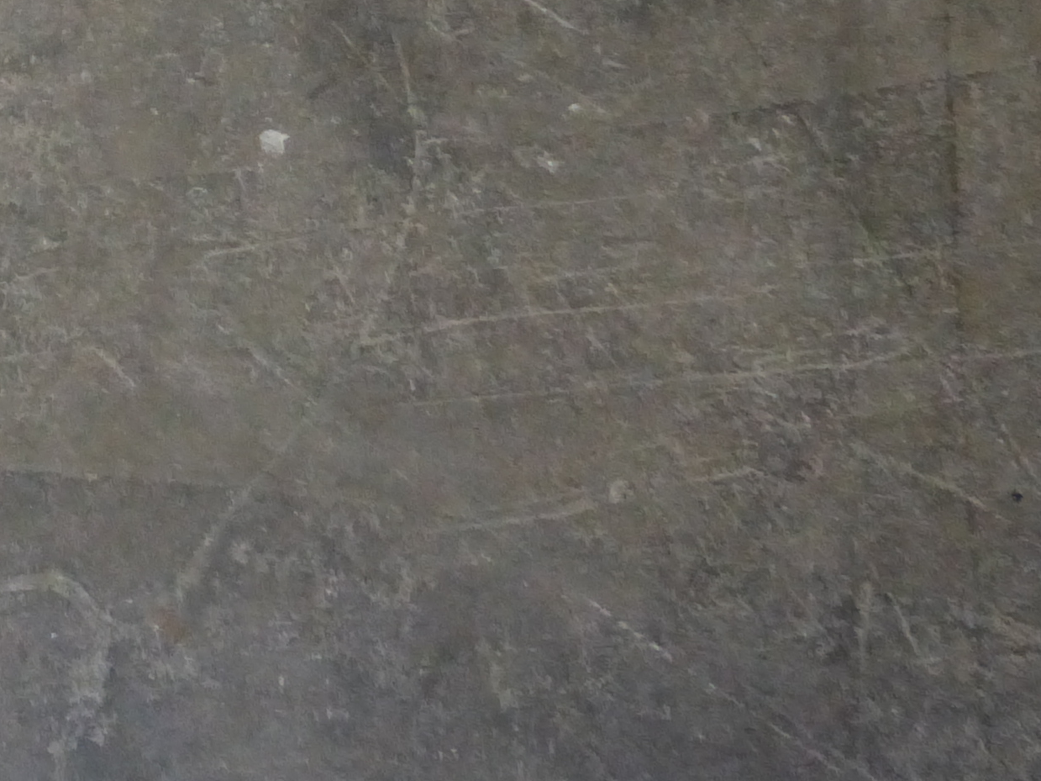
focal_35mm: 93
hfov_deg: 19.0
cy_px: -604
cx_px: -442
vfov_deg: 14.2
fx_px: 2796
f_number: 3.3
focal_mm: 4.3
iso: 400
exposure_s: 1/250
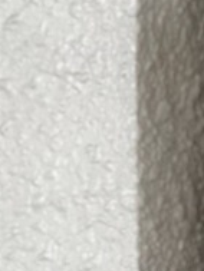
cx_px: 533
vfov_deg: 6.0
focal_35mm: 330
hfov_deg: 4.4
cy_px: 4
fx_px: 2590
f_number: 2.4
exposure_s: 1/60
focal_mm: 6
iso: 40
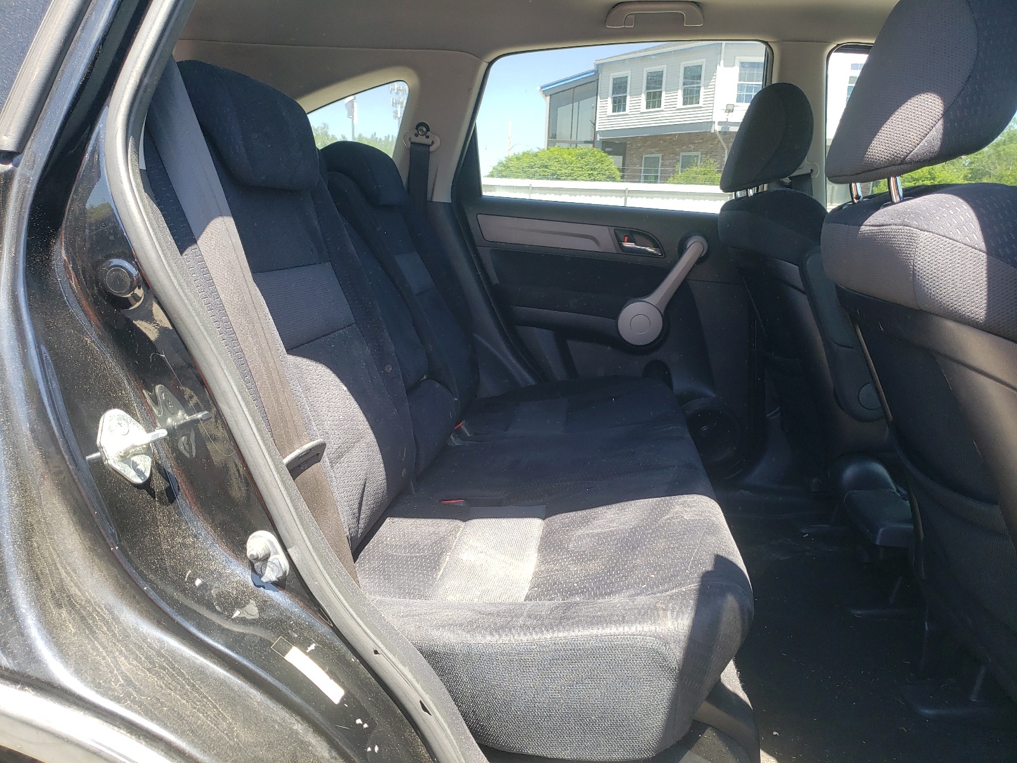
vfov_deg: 53.1
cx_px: 508
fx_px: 764
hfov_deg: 67.3
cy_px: 382
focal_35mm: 26
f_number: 1.5
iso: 50
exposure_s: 1/263
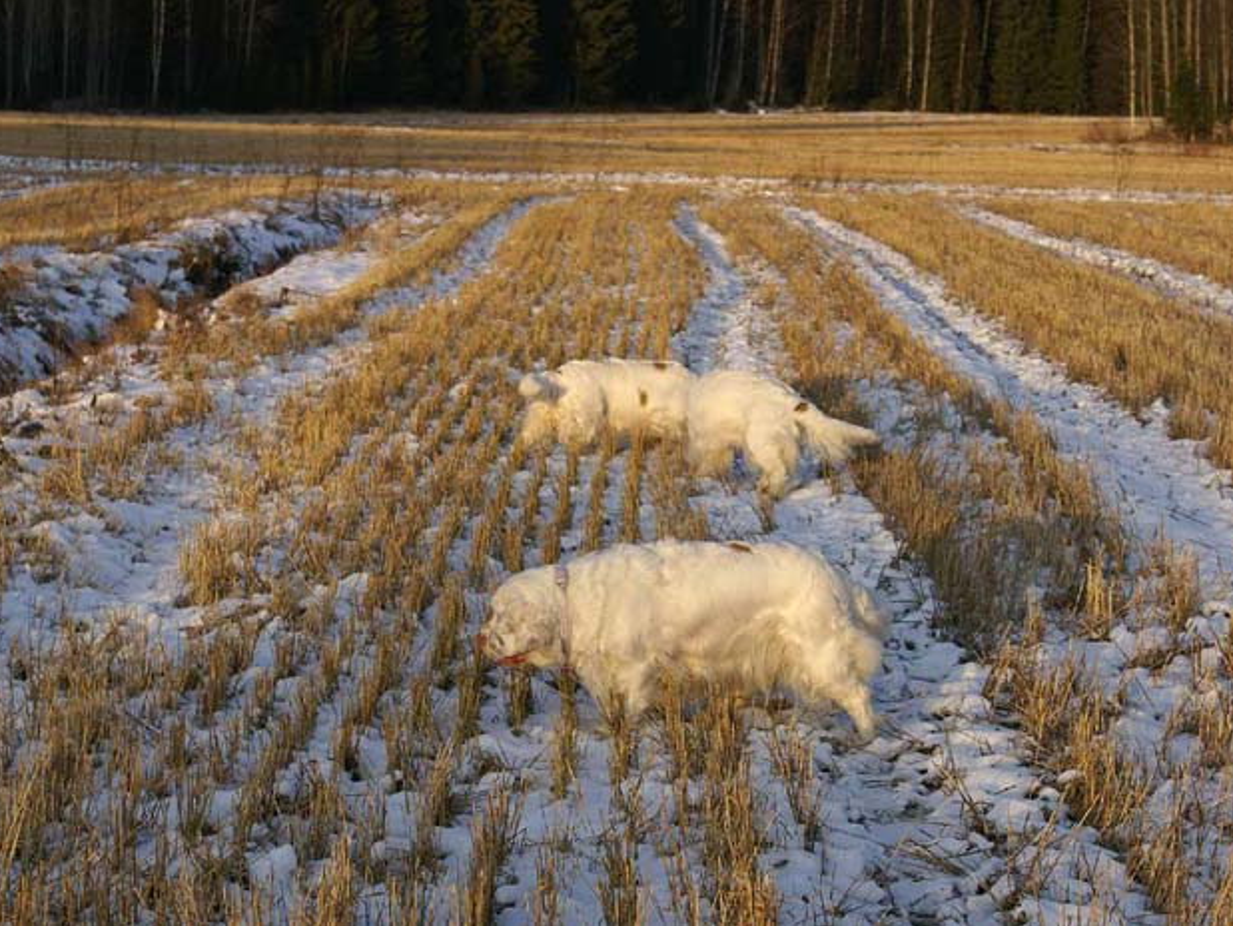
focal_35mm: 98
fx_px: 3492
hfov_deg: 20.0
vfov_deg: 15.1
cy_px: 462
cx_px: 620
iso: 100
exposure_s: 1/160
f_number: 8
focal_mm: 60
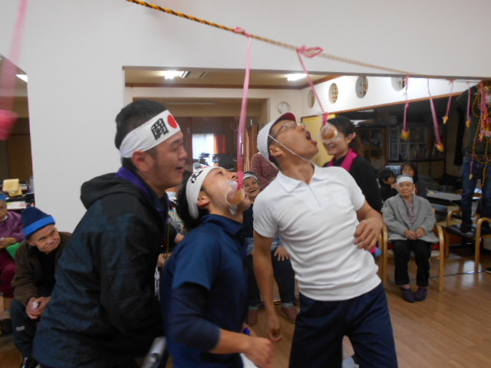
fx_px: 426
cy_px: 184
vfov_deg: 46.8
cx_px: 246
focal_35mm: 30
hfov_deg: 60.0
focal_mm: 5.1
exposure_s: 1/30
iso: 250
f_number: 3.4
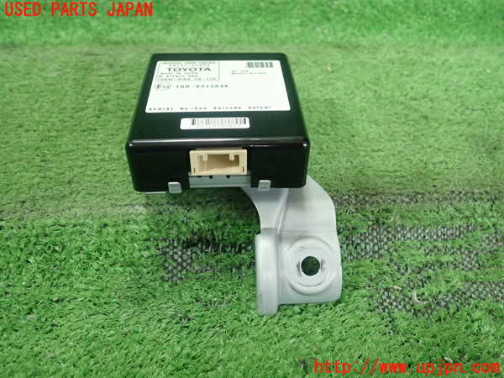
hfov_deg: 60.0
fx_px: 437
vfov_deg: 46.8
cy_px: 189
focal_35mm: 30
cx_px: 252
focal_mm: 5.5
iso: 320
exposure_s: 1/125
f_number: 2.3
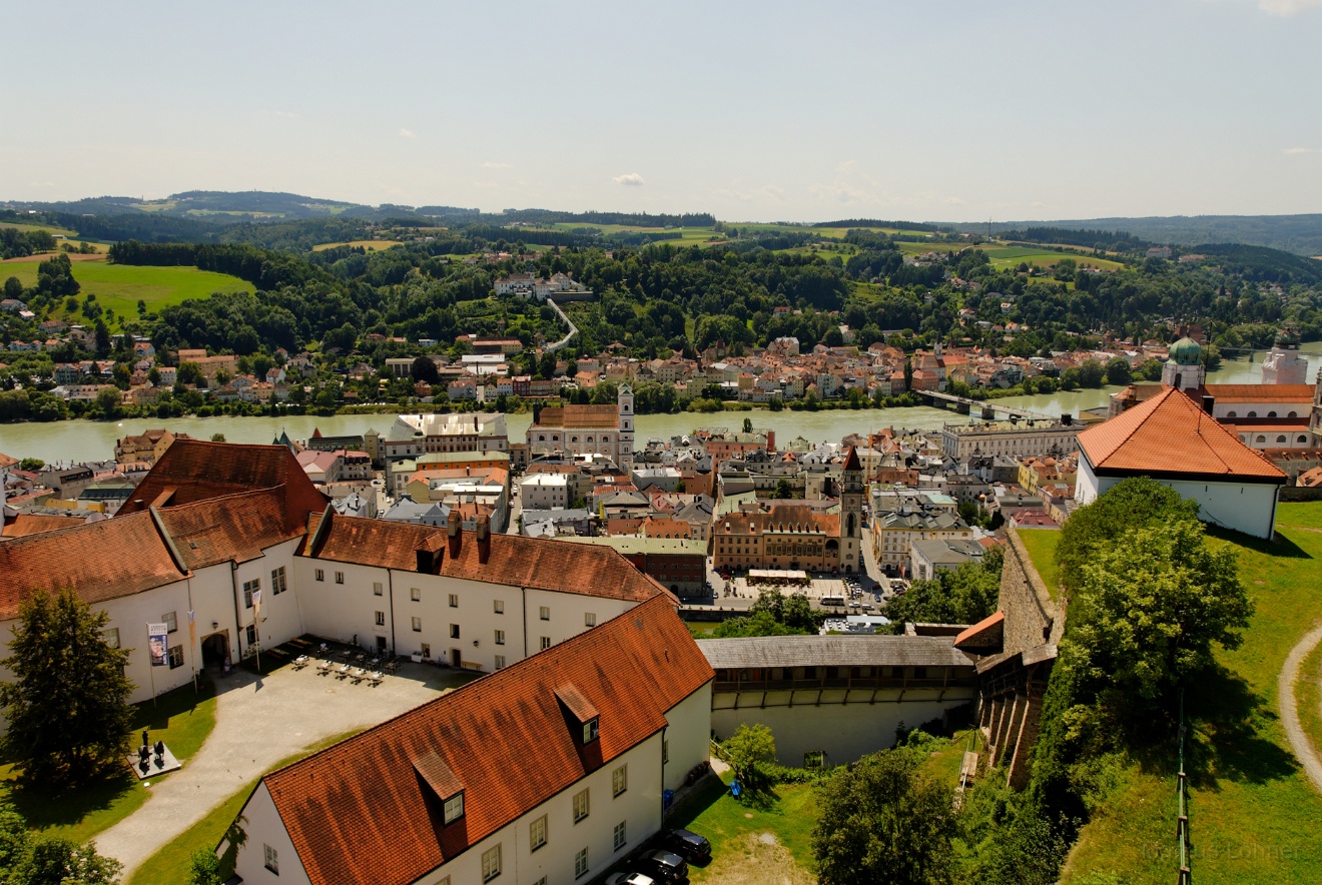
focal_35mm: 27
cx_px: 661
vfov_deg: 48.1
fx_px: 993
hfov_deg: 67.3
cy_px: 442
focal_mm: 18
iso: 100
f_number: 8
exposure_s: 1/320
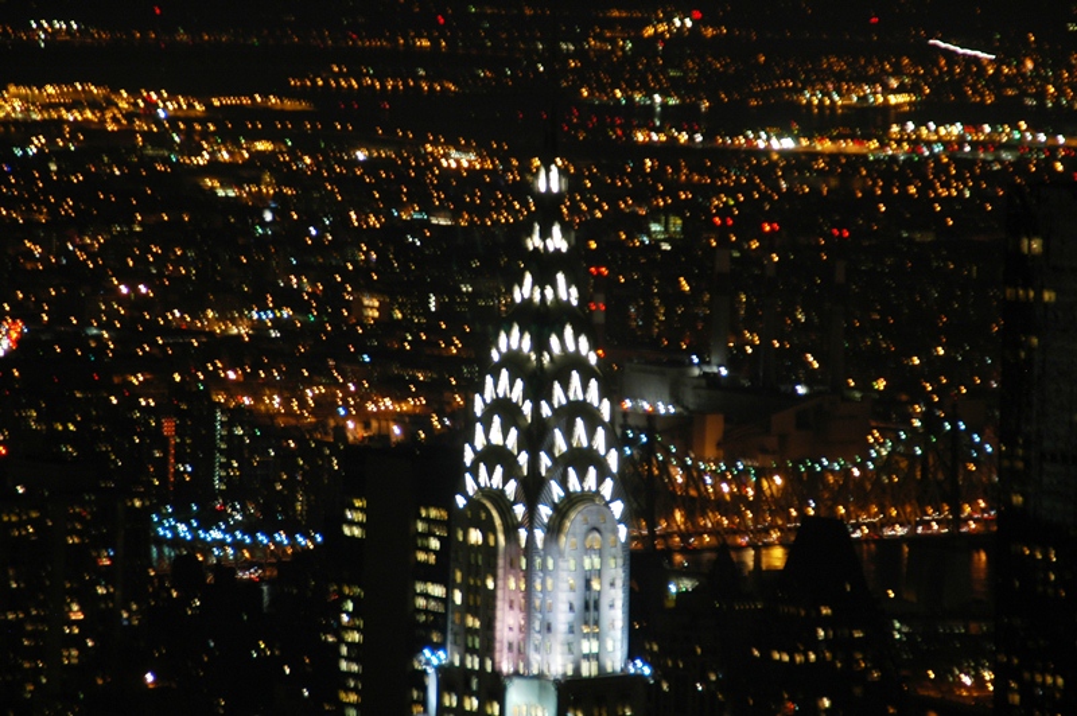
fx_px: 5605
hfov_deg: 11.0
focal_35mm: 188
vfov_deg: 7.3
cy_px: 358
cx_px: 538
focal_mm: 125
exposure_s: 1/1.3
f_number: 6.3
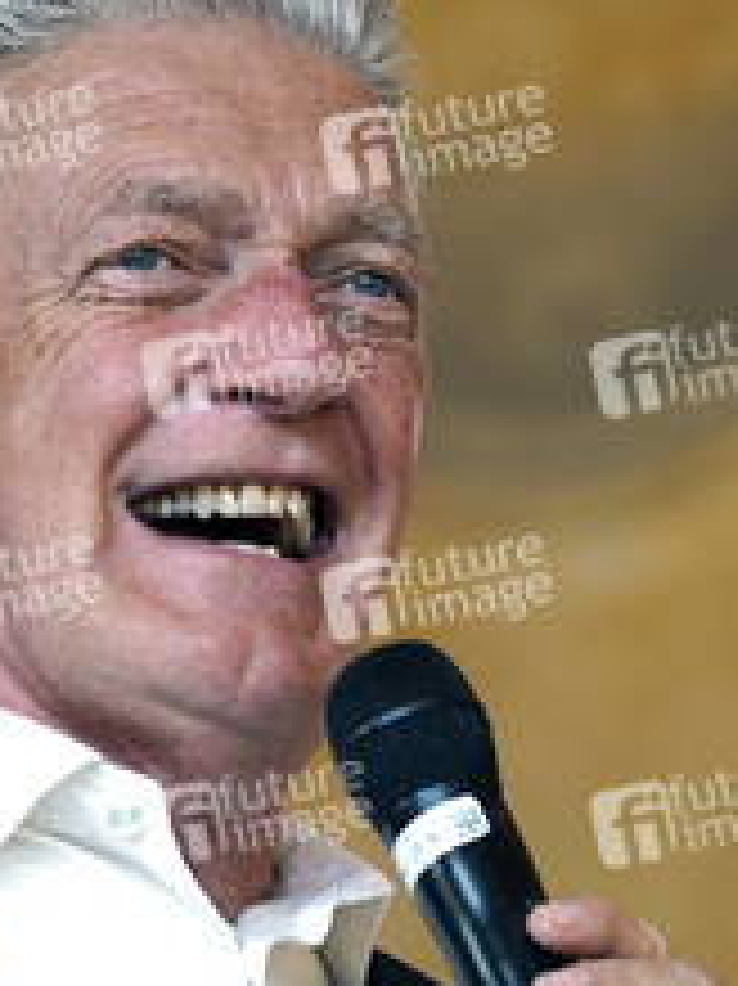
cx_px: 317
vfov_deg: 5.0
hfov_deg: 3.8
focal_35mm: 396
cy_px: 477
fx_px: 11268
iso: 1250
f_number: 6.3
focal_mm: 200
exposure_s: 1/160
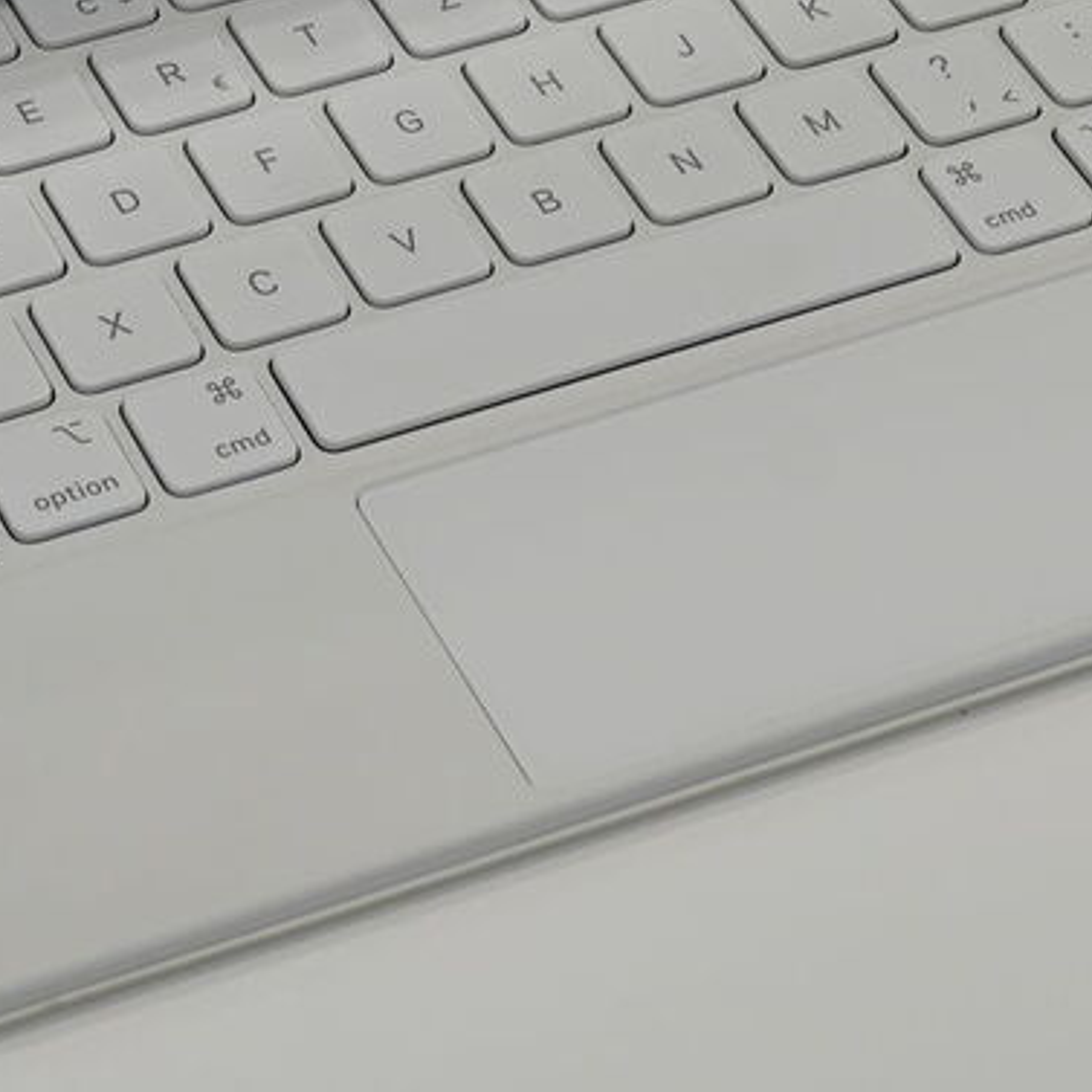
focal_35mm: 147
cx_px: 165
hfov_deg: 11.8
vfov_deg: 11.5
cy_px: -406
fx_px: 5246
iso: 640
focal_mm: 34
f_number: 7.1
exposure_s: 1/160
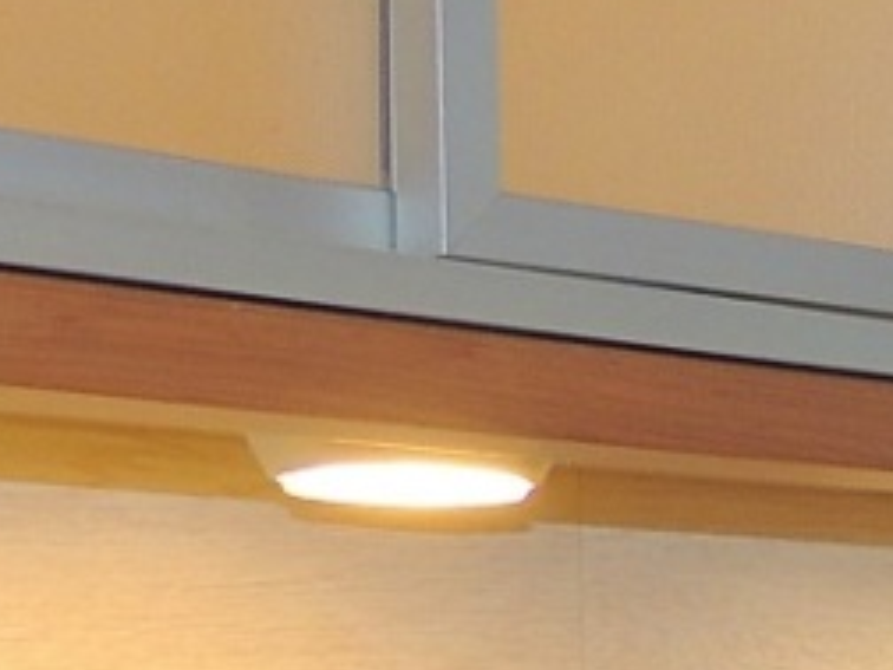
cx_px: 1864
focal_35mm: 143
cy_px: 980
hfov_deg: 12.1
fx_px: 3689
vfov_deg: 10.1
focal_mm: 4.3
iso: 180
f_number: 3
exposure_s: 1/40
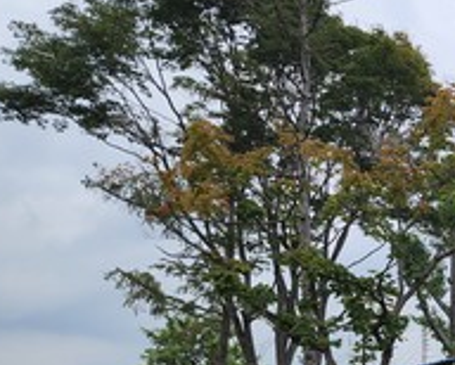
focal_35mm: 70
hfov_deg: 23.1
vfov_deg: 20.7
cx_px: 637
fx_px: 944
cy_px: 412
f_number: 1.8
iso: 12
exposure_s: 1/807
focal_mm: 6.4
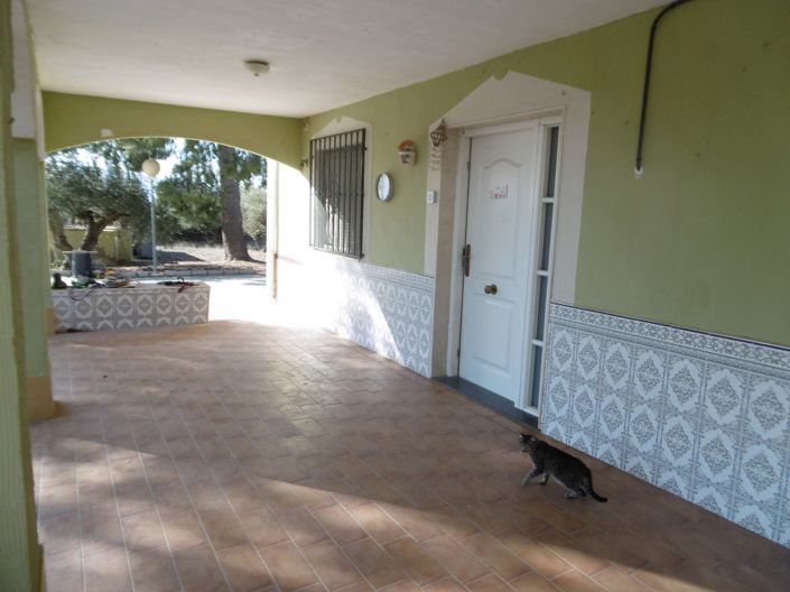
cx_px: 395
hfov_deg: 71.6
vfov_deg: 56.8
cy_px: 296
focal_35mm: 24
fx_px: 547
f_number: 3.1
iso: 100
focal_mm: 4.3
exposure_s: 1/250
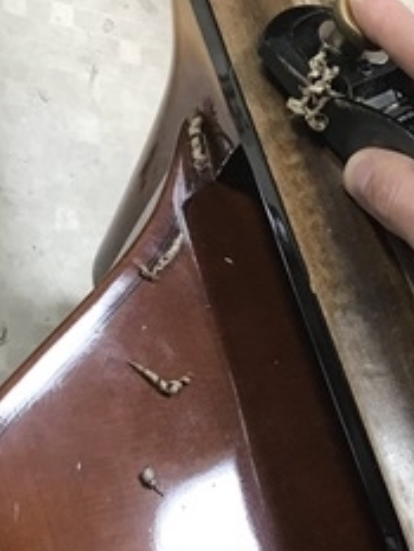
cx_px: 310
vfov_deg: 26.5
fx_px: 1147
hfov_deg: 20.3
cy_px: 445
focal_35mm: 72
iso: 40
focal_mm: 3.99
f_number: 1.8
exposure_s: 1/17
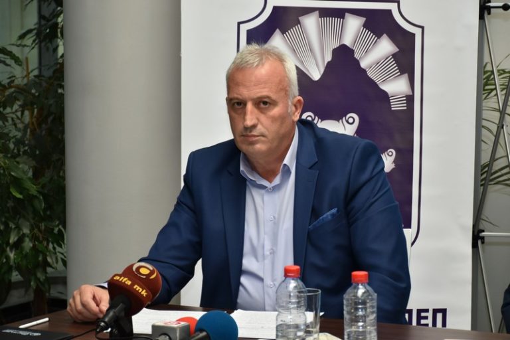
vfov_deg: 12.2
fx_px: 1594
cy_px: 170
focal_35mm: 112
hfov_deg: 18.2
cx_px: 255
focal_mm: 75
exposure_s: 1/80
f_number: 5
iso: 800
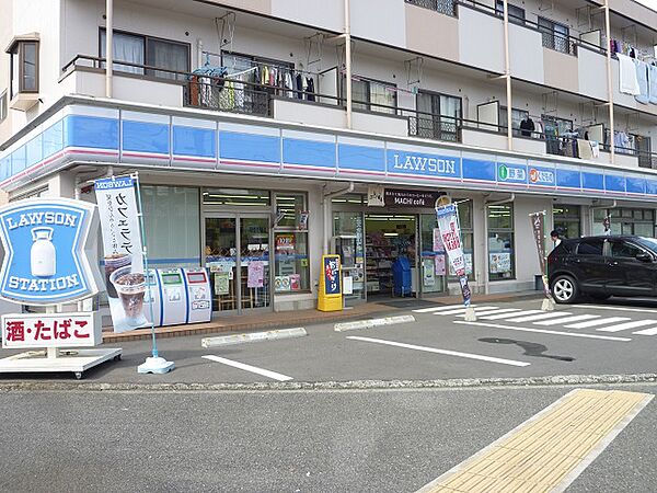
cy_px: 246
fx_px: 626
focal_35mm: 33
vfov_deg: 42.9
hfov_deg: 55.4
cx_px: 328
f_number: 4
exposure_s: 1/320
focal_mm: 5.9
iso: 100
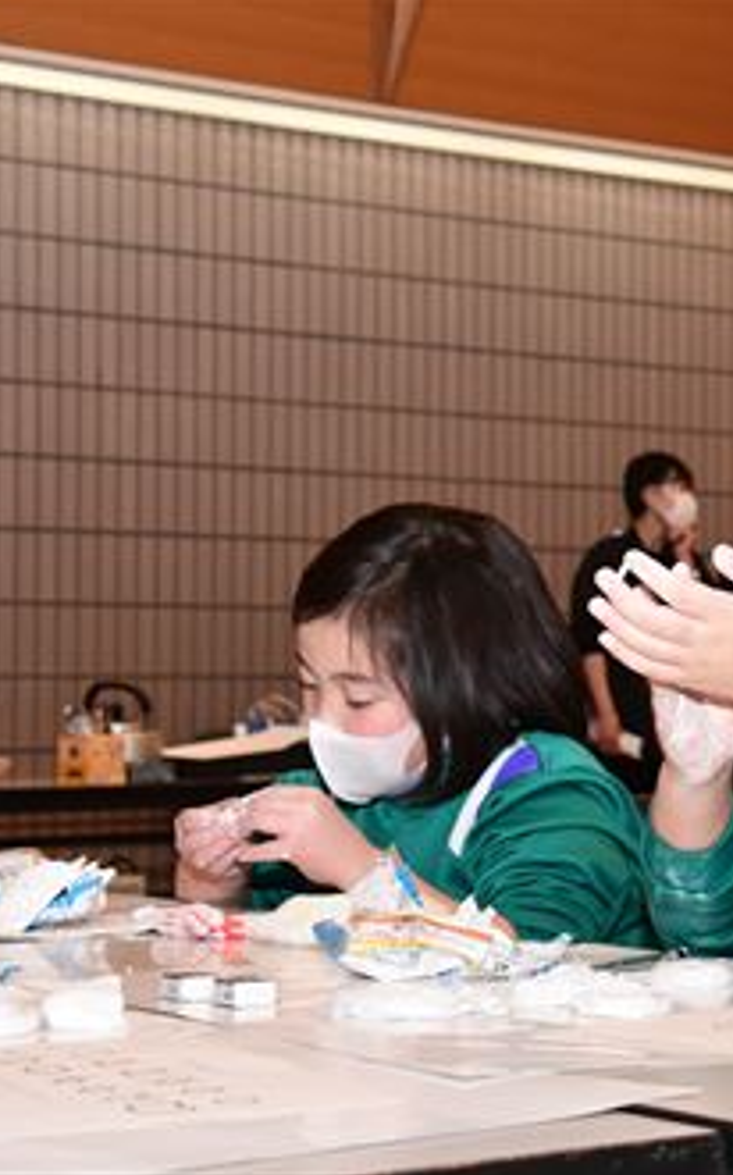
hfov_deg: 14.6
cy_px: 586
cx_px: 744
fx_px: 2815
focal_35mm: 88
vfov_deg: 23.6
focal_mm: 38
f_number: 7.1
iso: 2000
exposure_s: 1/100
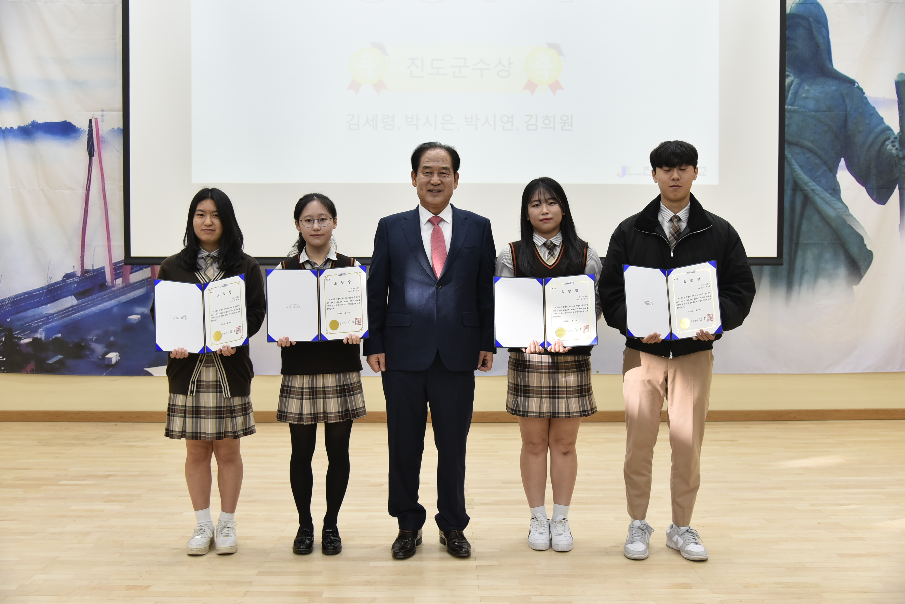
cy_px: 302
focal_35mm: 35
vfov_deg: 37.9
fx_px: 880
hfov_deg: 54.4
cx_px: 452
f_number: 4
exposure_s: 1/100
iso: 640
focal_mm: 35
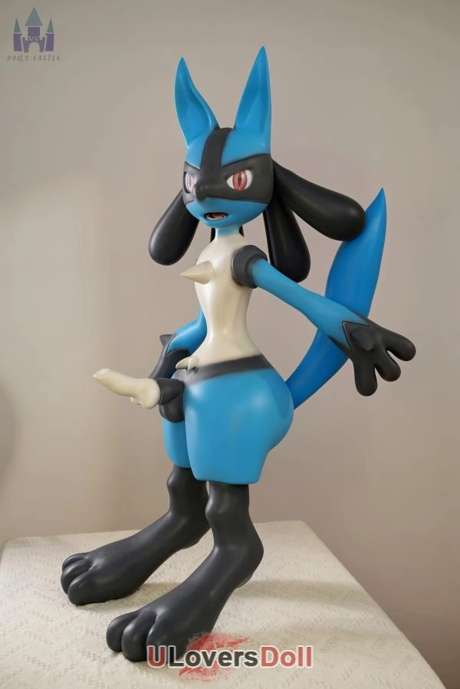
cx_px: 230
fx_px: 997
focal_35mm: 52
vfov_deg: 38.2
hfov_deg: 26.0
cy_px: 344
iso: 50
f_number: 5
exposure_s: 1/50
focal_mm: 52
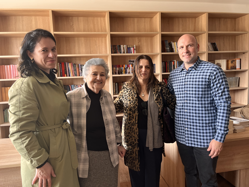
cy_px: 94
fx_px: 187
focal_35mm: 26
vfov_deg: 53.1
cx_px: 124
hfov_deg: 67.3
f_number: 1.6
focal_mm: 5.1
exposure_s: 1/103
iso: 125
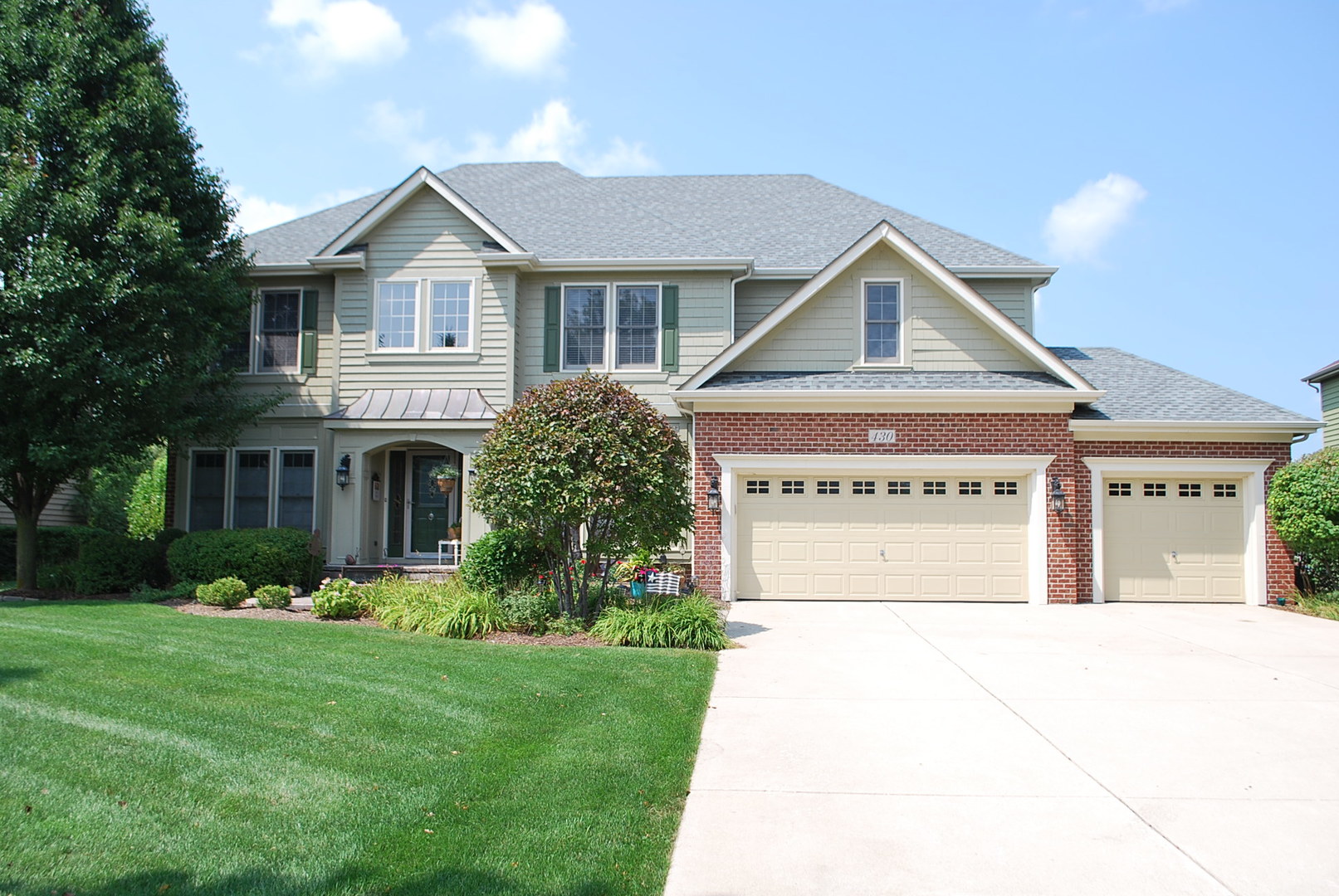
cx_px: 670
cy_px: 448
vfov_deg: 43.7
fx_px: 1117
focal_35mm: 30
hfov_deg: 61.9
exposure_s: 1/250
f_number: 8
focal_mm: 20
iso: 100
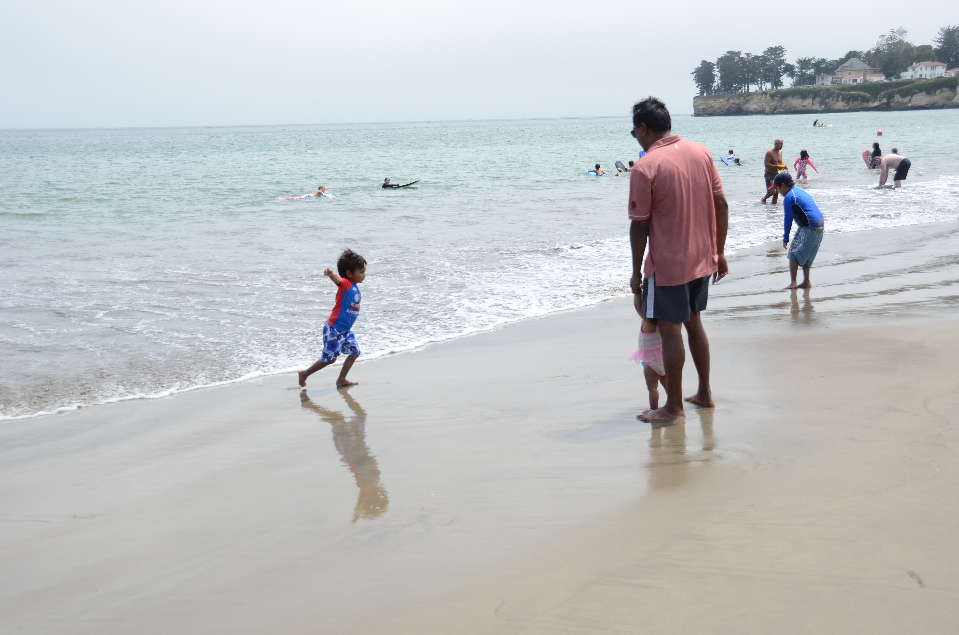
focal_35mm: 44
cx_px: 480
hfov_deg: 45.0
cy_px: 318
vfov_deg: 30.7
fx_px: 1156
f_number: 5
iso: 250
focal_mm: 29
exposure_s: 1/1600
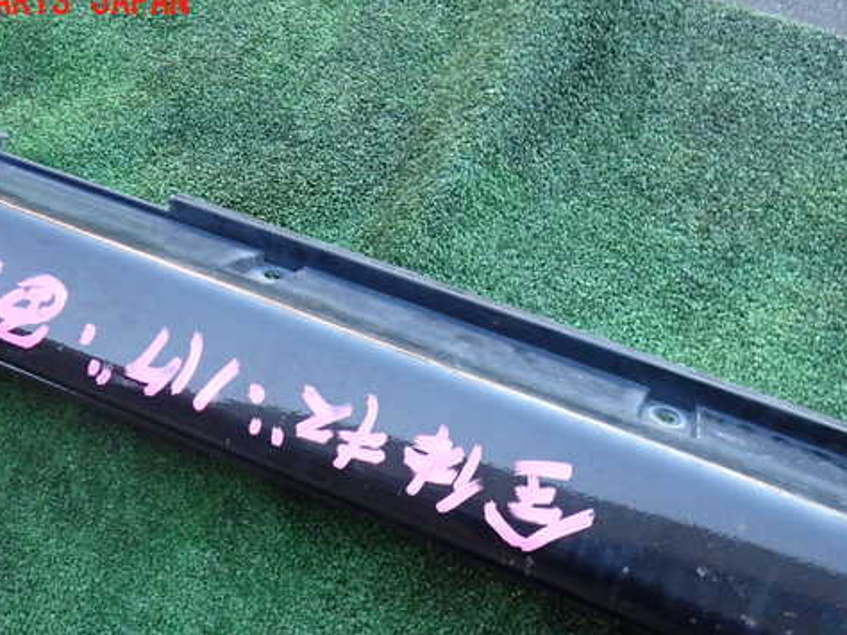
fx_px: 929
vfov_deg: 37.5
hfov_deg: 49.0
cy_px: 383
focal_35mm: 38
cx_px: 400
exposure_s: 1/400
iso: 640
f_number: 2.3
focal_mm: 5.4
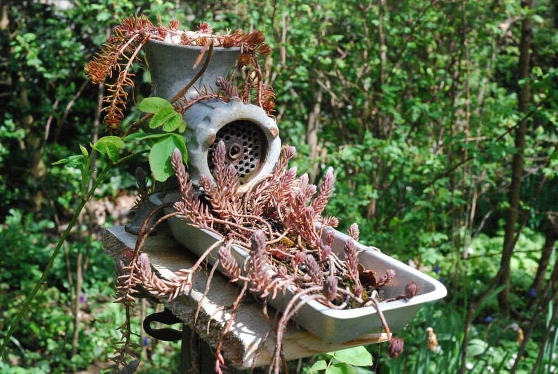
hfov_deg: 29.2
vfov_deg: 19.8
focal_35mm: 69
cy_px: 187
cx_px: 279
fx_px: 1072
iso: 1600
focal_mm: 46
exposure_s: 1/500
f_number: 11
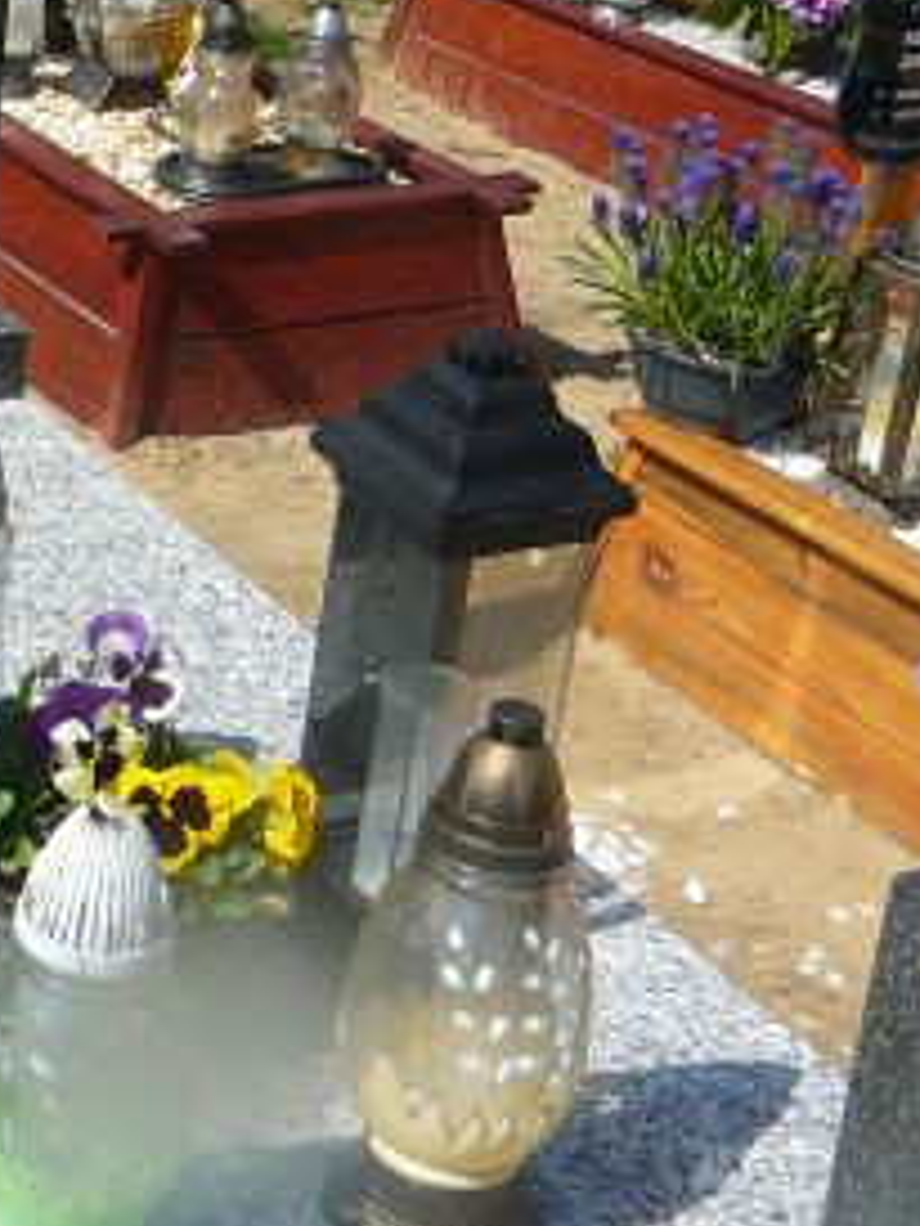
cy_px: 256
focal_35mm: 82
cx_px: -144
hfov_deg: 17.3
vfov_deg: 23.5
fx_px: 2904
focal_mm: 5.2
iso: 80
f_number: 5
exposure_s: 1/500
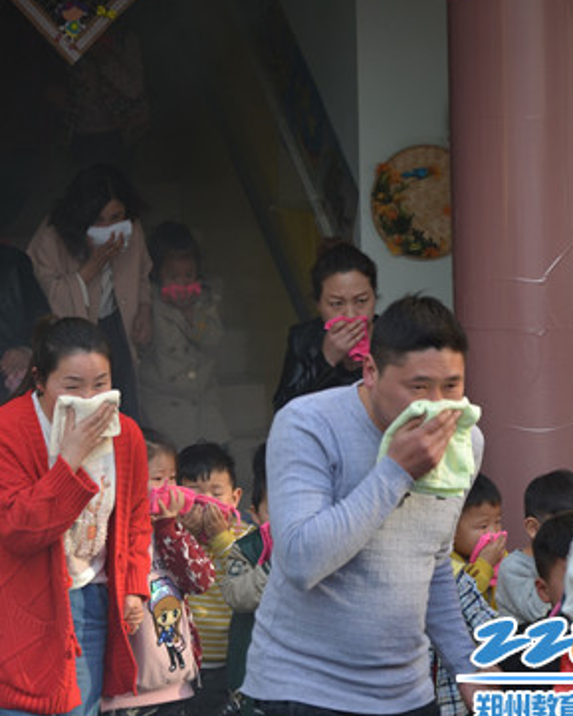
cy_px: 335
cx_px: 103
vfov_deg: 7.9
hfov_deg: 6.3
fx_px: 5208
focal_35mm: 246
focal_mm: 105
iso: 200
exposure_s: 1/160
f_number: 6.3
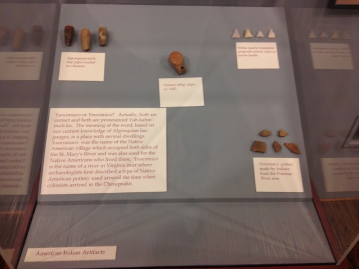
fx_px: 363
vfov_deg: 40.7
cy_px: 134
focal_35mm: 35
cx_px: 180
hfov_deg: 52.6
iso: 100
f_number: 2.4
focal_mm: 4.28
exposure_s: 1/20
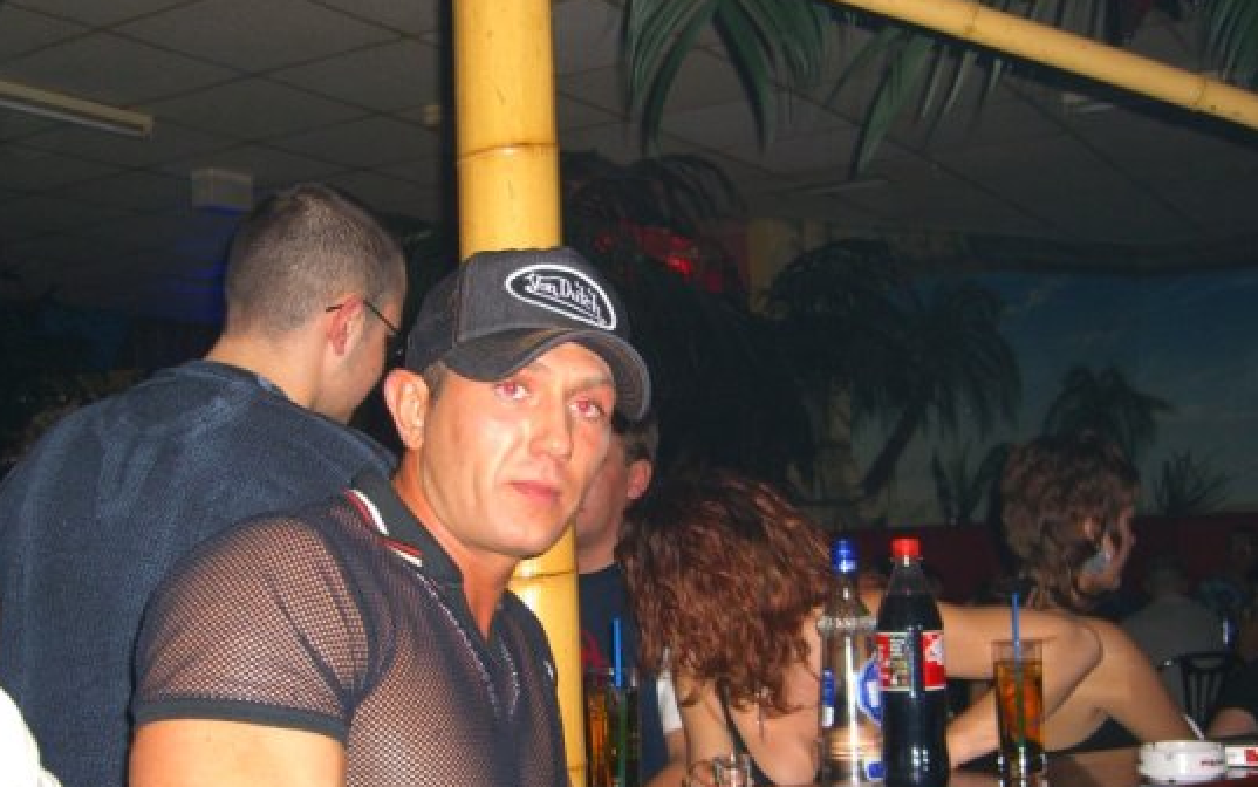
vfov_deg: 28.5
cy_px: 483
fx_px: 1543
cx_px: 579
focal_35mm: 45
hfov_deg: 44.3
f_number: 2.8
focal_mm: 7.9
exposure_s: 1/60
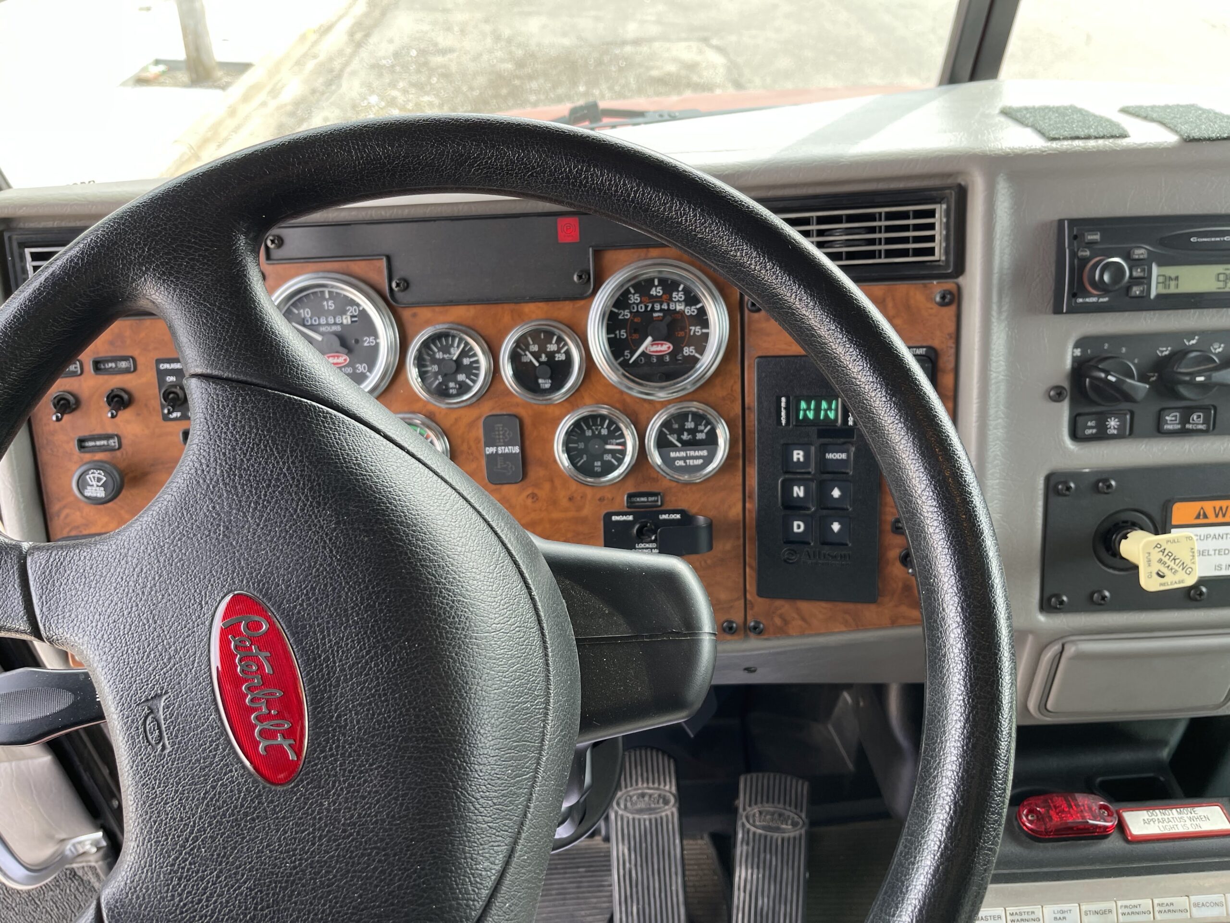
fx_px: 924
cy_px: 462
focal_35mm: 26
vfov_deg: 53.1
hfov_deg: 67.3
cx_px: 615
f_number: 1.6
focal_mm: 5.1
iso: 32
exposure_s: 1/140
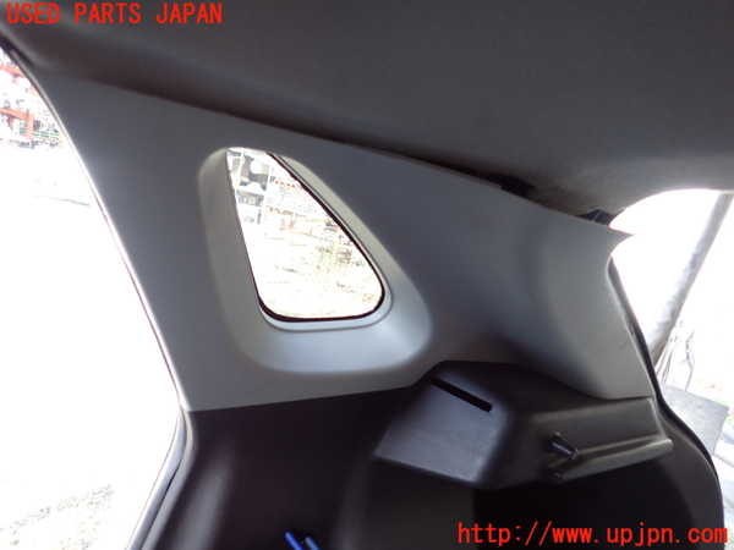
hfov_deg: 69.4
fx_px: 530
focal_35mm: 25
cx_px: 367
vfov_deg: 54.9
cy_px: 275
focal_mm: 4.5
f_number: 2
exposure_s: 1/80
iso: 200
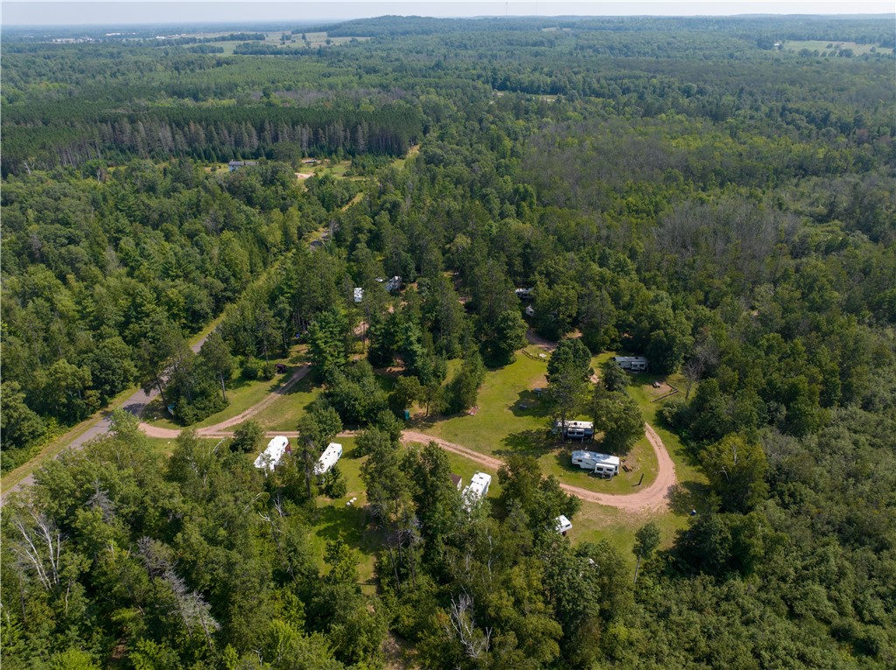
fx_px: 621
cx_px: 448
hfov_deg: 71.6
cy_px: 335
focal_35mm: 24
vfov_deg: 56.7
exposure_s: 1/1250
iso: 110
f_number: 2.8
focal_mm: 12.29
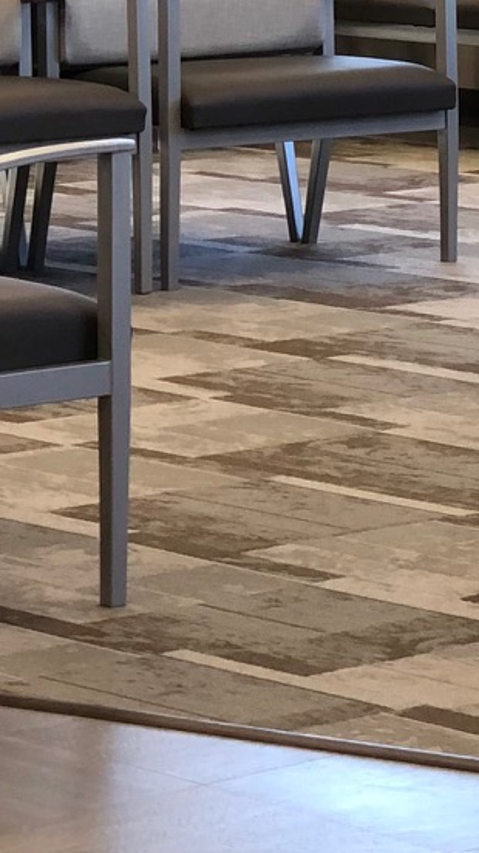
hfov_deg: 5.8
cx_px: 680
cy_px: 65
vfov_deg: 10.4
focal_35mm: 207
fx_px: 4680
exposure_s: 1/60
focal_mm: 6
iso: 64
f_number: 2.4
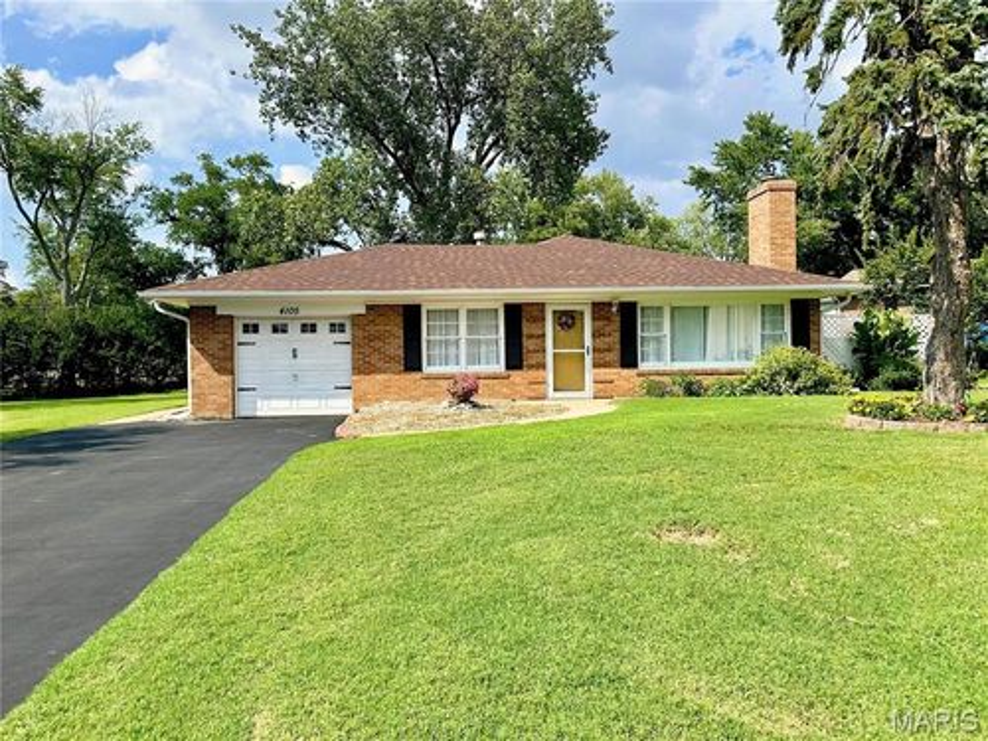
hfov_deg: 65.3
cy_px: 370
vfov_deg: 51.4
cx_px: 494
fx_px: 771
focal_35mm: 27
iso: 80
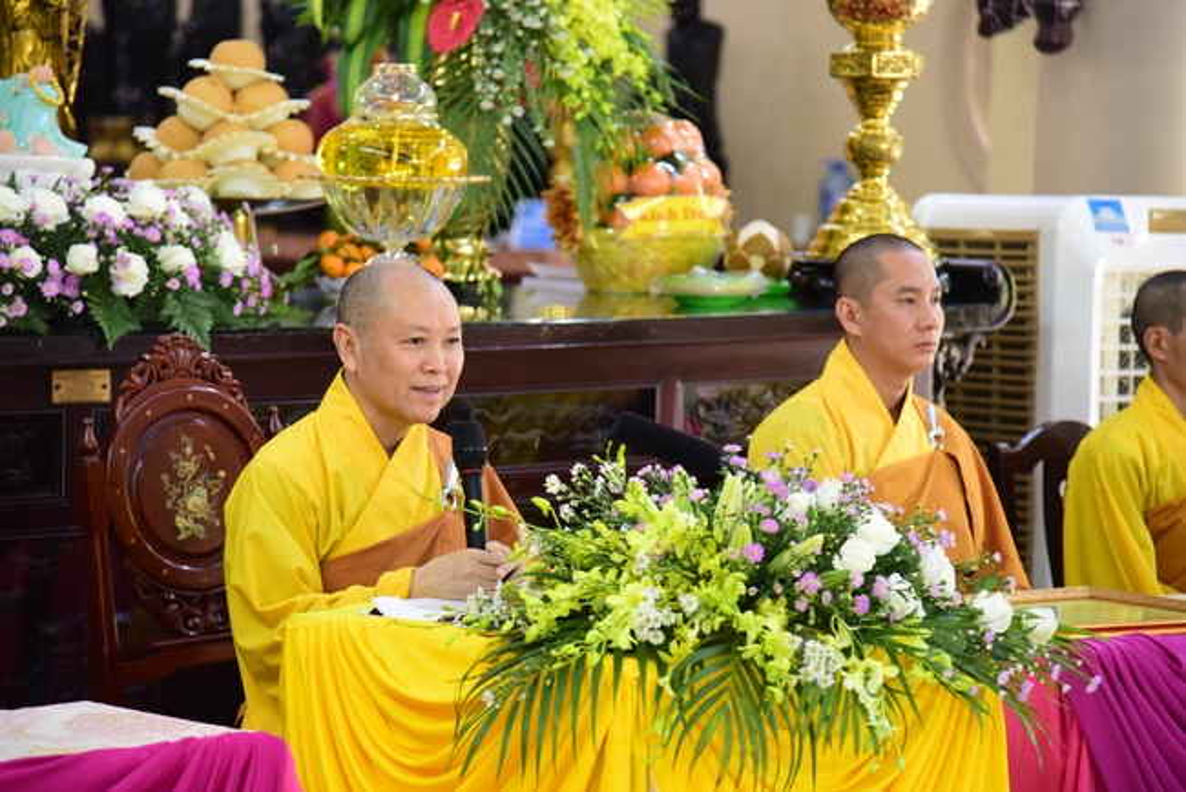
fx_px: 3955
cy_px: 396
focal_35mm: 120
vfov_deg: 11.4
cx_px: 593
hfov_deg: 17.1
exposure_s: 1/50
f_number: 4
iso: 1600
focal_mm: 120
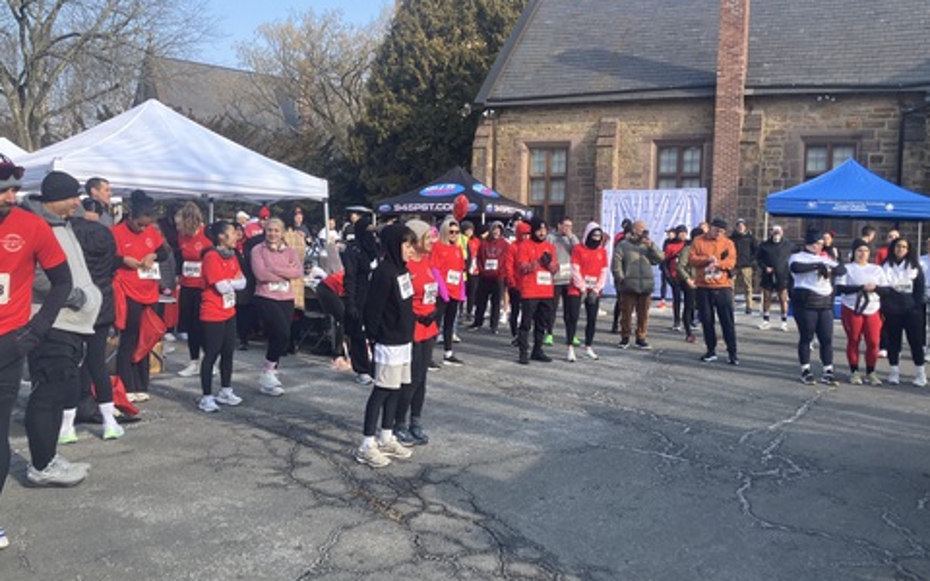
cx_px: 477
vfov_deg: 37.3
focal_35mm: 34
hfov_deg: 56.7
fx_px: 862
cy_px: 292
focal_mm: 3.99
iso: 32
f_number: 1.8
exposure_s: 1/639
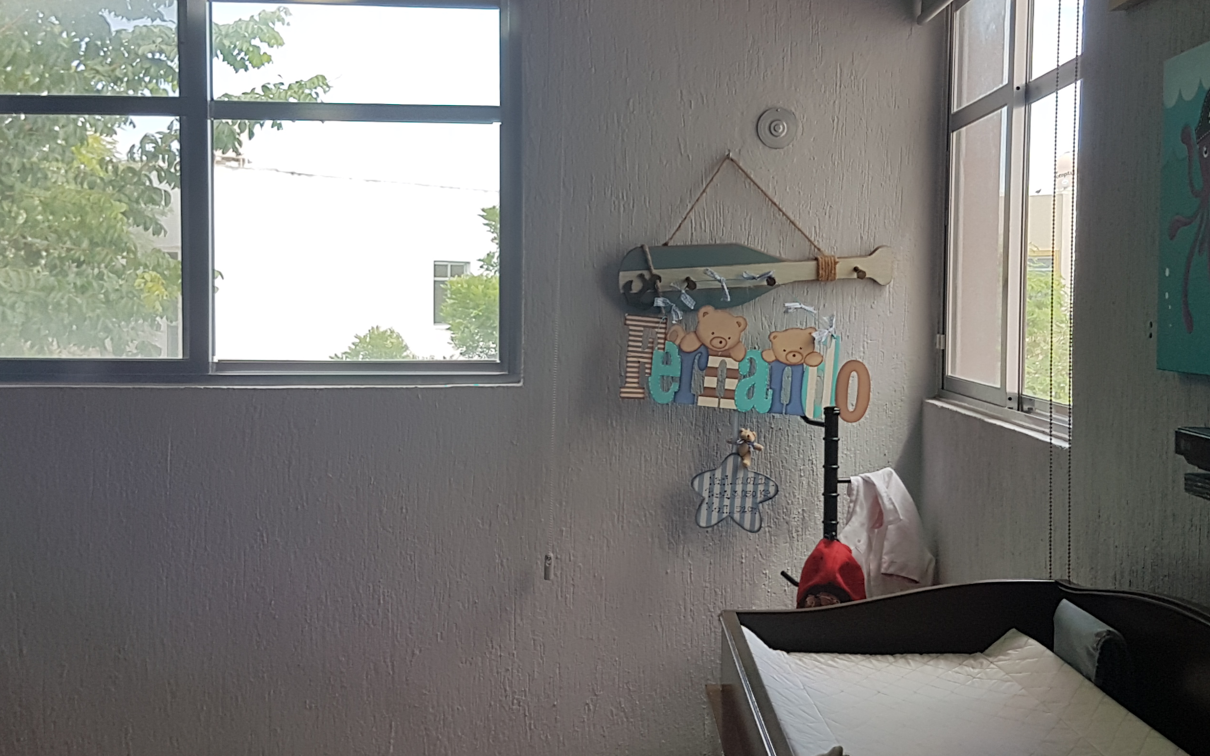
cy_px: 326
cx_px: 701
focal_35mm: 44
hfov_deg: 45.1
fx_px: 1451
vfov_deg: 29.2
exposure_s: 1/306
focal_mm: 4.2
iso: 40
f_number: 1.7
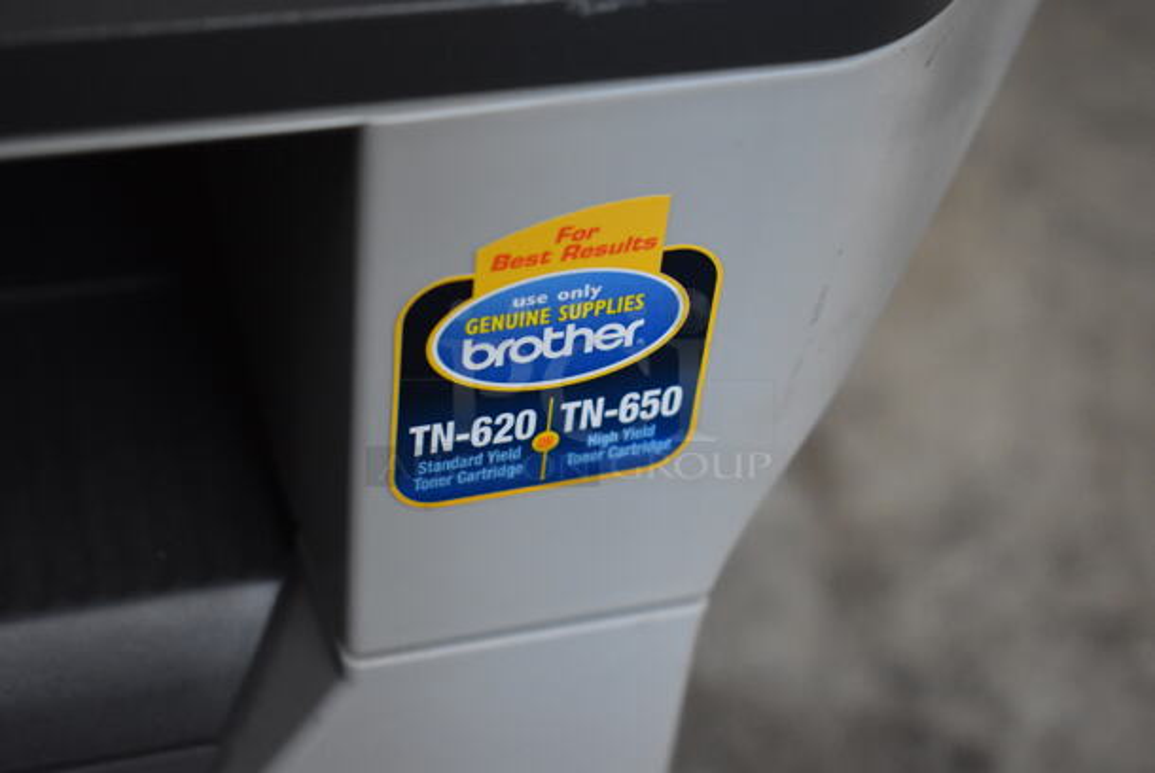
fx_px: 2023
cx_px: 578
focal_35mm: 63
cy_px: 386
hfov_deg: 31.9
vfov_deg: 21.6
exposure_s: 1/125
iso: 3200
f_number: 5
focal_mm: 42
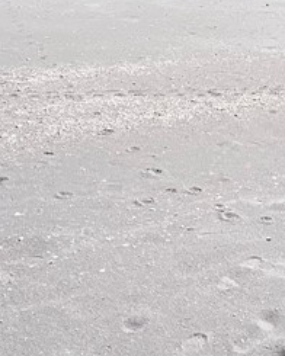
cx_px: 289
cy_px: -64
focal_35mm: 53
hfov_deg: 26.9
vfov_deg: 30.4
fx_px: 559
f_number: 1.8
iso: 32
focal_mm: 1.57
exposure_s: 1/5236
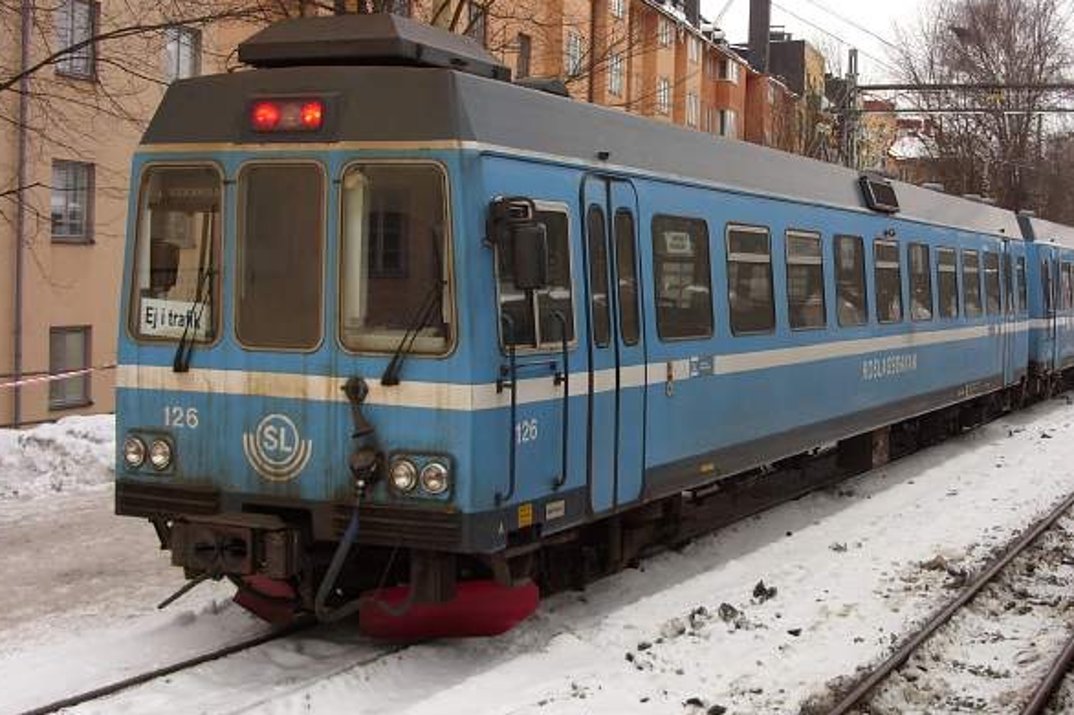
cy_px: 359
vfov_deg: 25.0
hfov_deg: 36.5
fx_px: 1610
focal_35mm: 54
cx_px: 711
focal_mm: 6.3
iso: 50
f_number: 2.8
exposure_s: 1/154
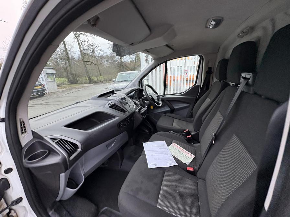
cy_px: 108
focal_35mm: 14
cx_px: 145
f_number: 2.2
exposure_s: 1/99
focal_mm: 2.22
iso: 80
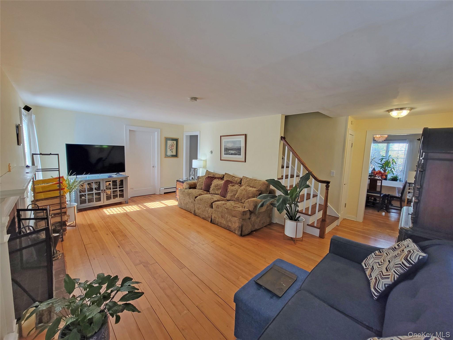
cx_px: 226
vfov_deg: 89.9
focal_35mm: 13
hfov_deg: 106.2
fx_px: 170
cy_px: 170
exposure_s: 1/60
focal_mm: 2.2
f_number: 2.2
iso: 125
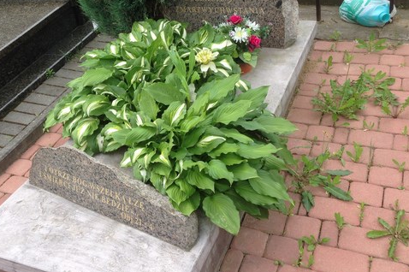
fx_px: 522
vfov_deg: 29.0
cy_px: 93
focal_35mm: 46
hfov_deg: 42.3
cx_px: 145
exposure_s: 1/536
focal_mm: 4.12
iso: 50
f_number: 2.4
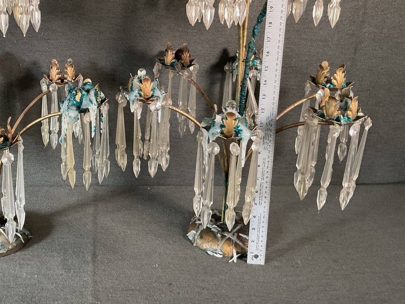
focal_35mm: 46
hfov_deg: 40.1
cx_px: 102
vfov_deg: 31.3
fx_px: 538
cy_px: 98
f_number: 1.8
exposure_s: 1/60
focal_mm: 3
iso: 100
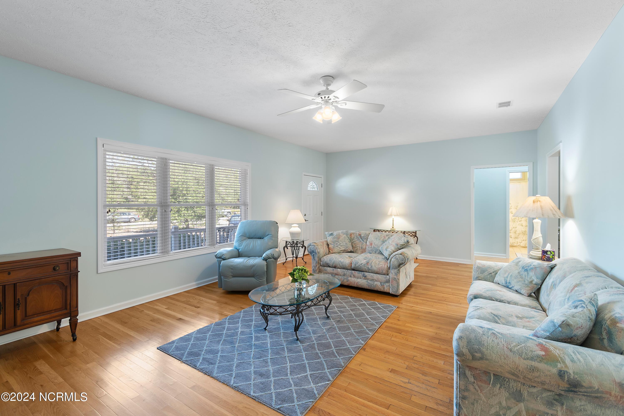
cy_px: 208
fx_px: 260
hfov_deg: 100.4
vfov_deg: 77.3
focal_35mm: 15
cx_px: 312
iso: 100
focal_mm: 10
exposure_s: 1/3
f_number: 4.5
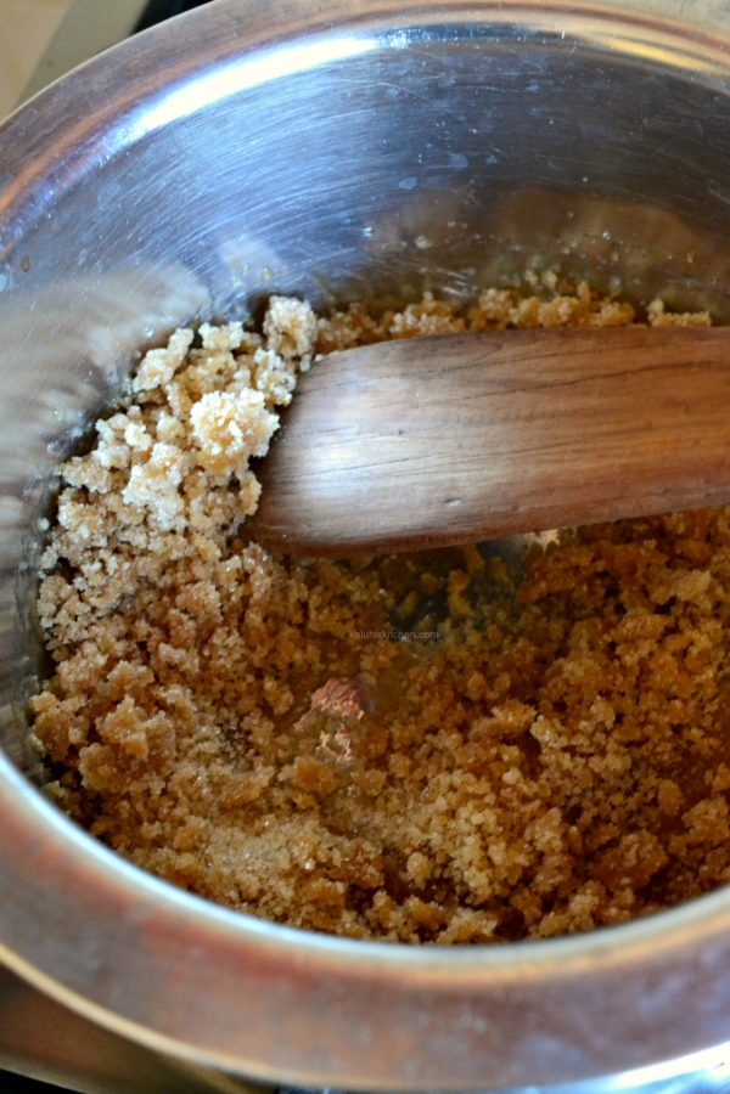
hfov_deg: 23.8
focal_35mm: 57
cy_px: 547
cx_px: 365
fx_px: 1734
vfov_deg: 35.1
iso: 3200
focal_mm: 38
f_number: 7.1
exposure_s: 1/30
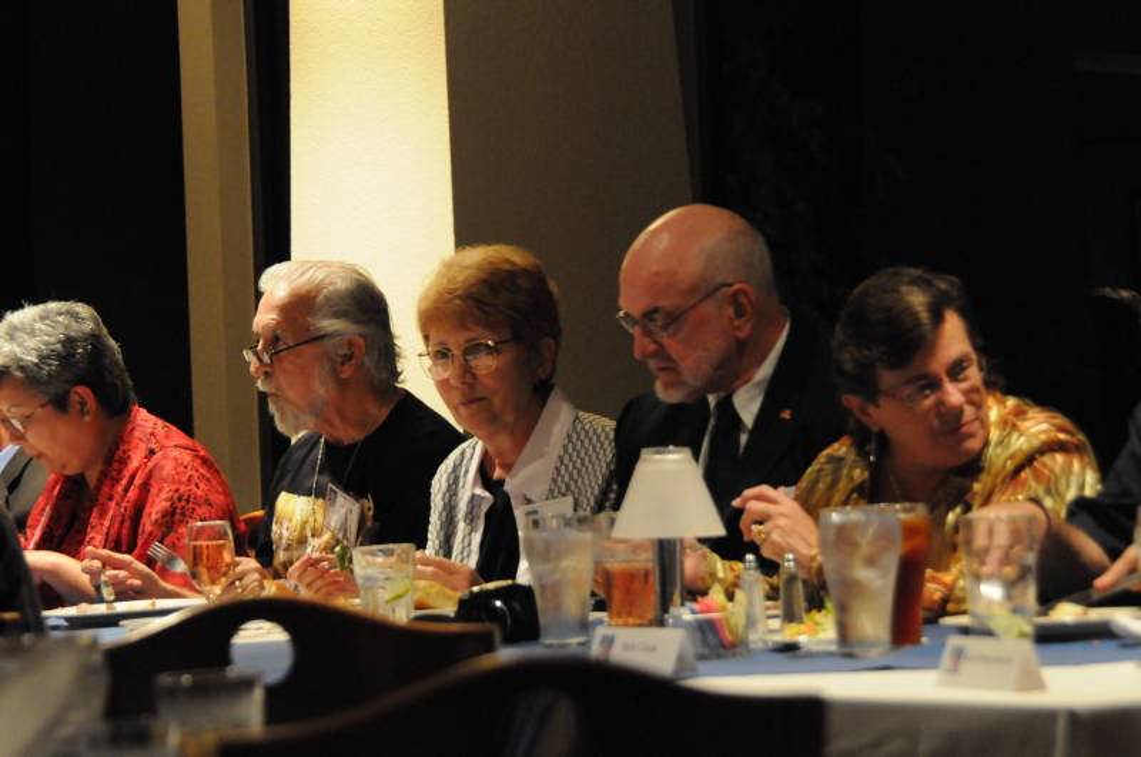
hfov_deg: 12.5
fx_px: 5222
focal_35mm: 165
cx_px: 570
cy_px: 378
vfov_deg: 8.3
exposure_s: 1/20
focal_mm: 110
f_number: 5.6
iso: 3200
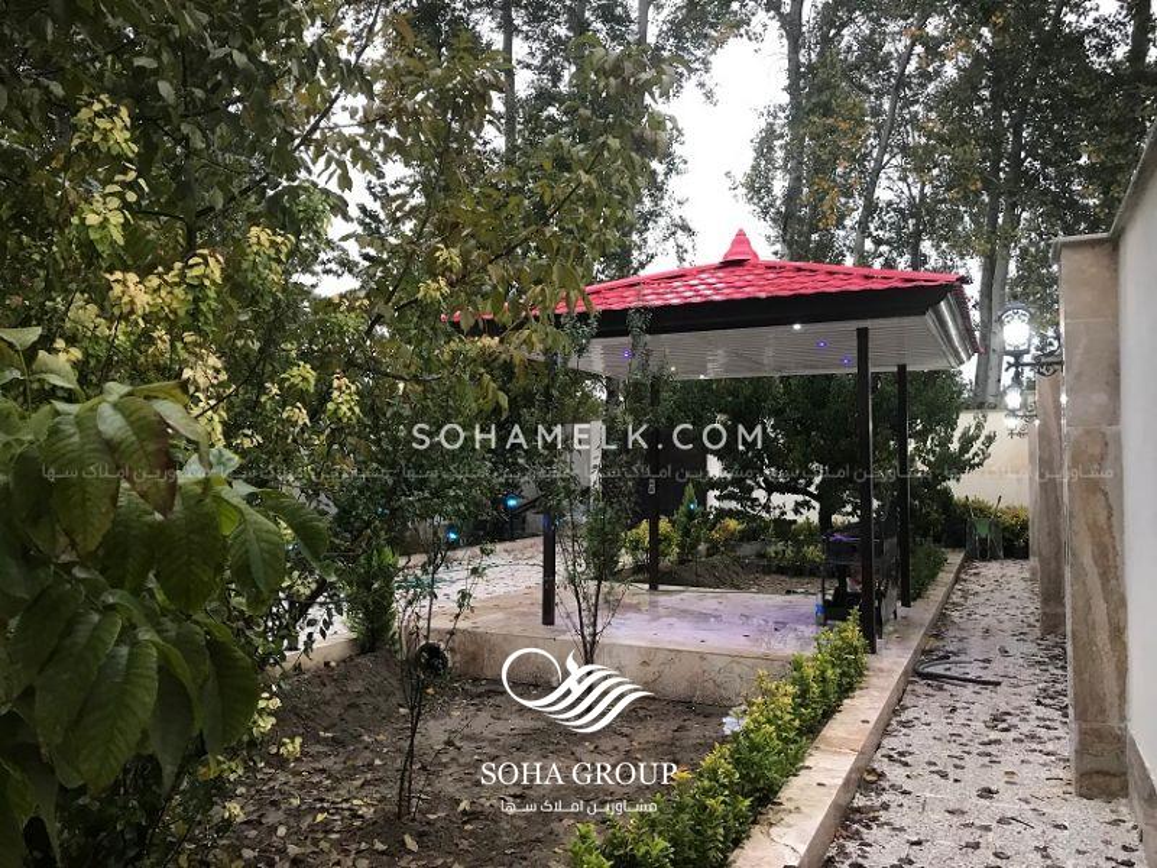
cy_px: 434
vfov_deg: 49.7
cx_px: 578
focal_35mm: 28
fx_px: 936
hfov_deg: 63.4
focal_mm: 3.99
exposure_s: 1/25
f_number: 1.8
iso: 40
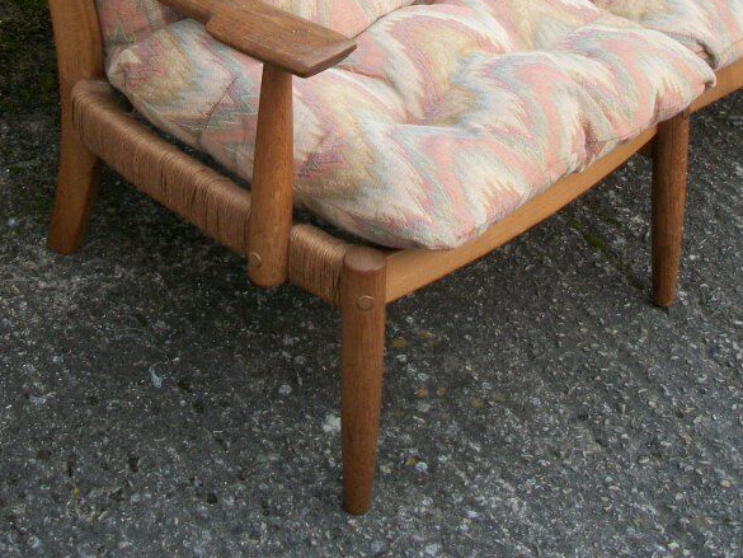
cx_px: 292
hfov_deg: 27.7
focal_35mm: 70
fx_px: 1503
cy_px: -39
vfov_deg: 20.2
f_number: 2.9
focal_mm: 5.7
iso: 80
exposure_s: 1/80
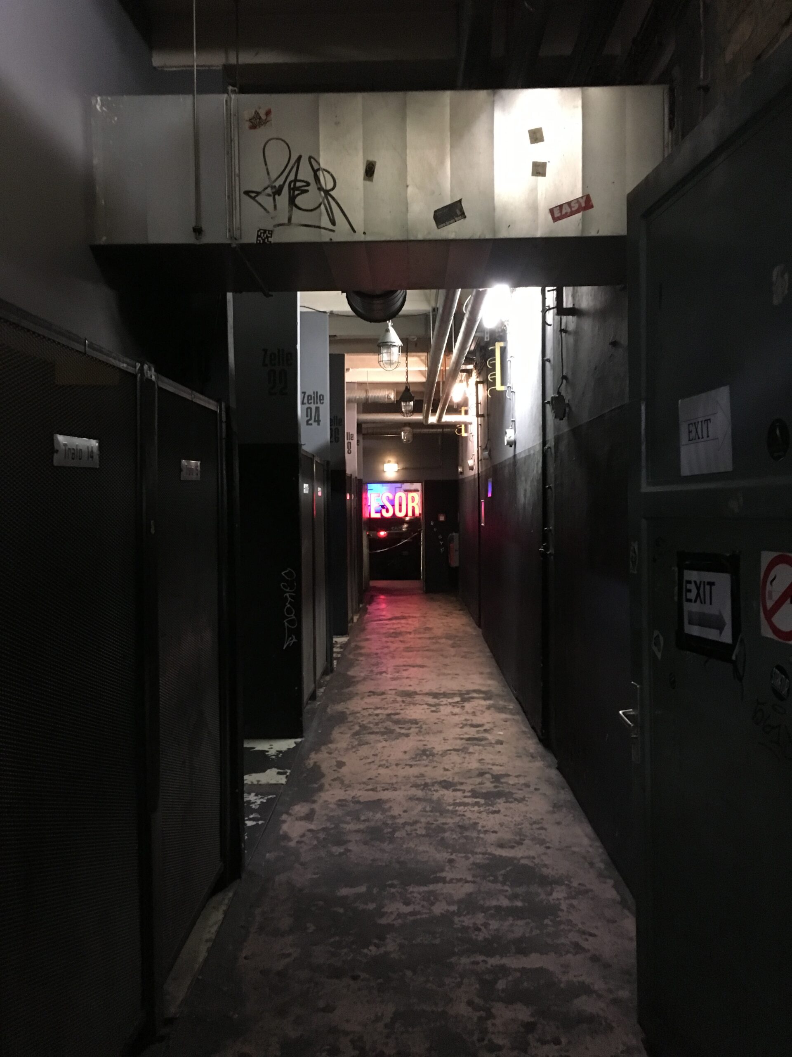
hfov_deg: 48.2
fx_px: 885
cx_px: 396
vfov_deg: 61.7
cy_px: 528
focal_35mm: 29
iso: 500
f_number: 2.2
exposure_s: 1/17
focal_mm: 4.15
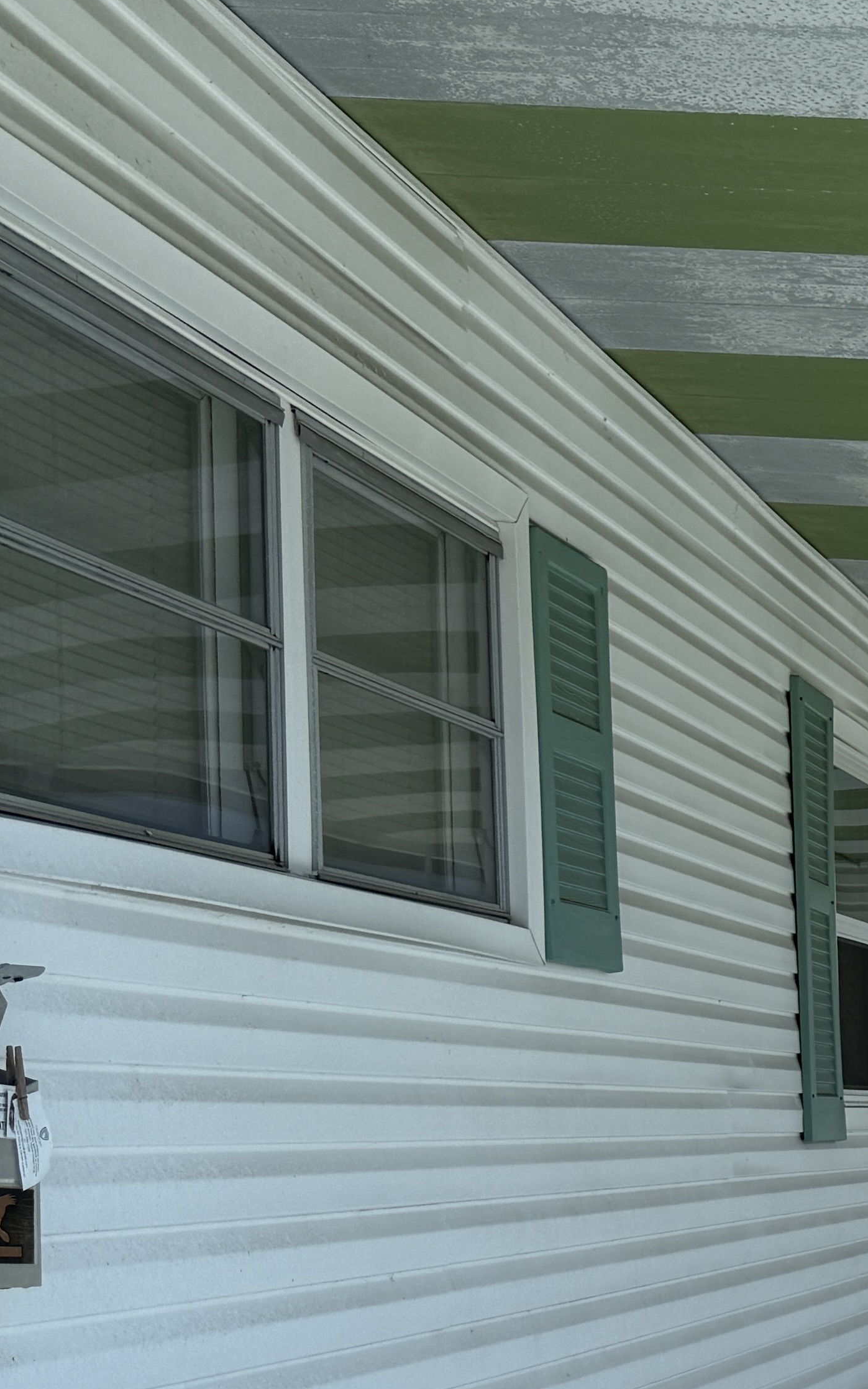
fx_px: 2461
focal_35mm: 65
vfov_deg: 30.6
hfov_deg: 17.4
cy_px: 1153
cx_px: 1415
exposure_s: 1/4405
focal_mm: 6.76
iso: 80
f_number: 1.78
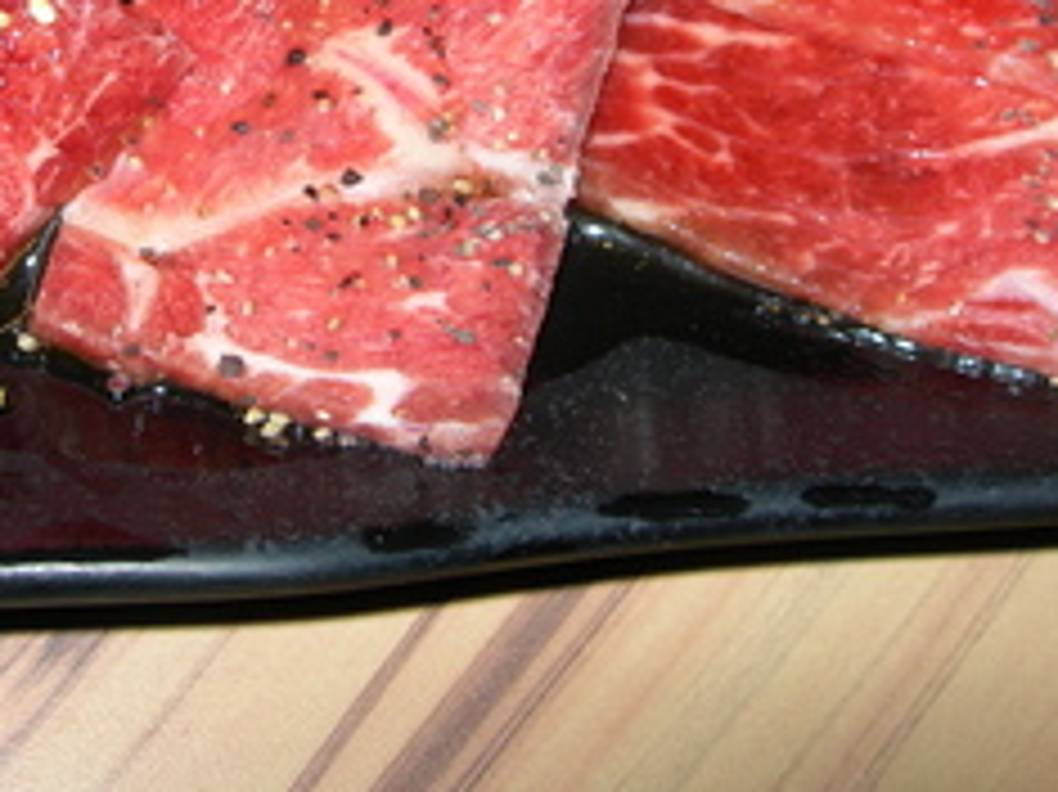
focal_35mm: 81
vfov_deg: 17.7
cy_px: -38
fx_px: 2474
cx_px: 365
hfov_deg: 24.0
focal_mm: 7.8
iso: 50
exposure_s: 1/60.1
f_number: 4.8
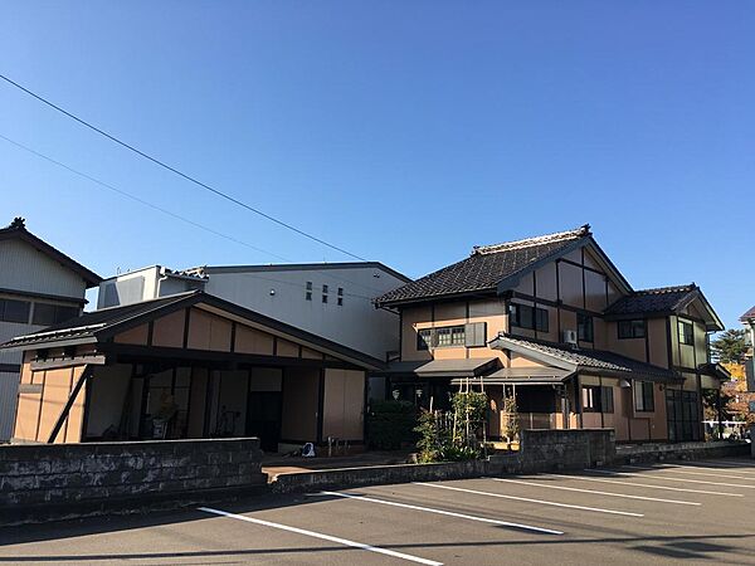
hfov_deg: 61.7
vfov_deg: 48.2
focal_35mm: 29
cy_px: 283
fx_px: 633
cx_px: 378
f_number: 2.2
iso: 25
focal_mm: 4.15
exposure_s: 1/874
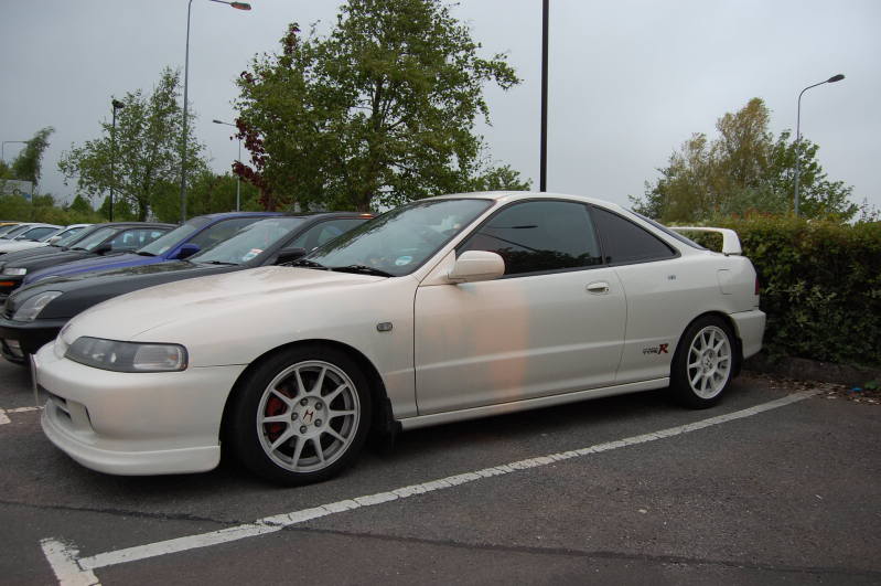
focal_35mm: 27
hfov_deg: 67.4
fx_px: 660
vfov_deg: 47.8
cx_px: 440
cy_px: 293
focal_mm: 18
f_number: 5
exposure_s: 1/100
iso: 400
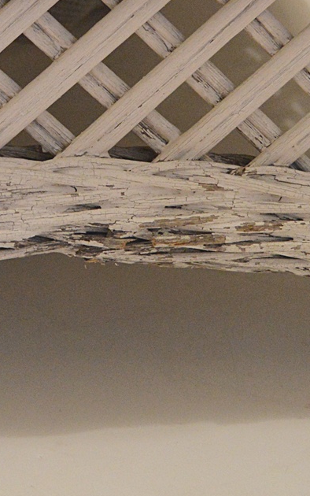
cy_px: 5
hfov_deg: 13.2
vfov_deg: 20.7
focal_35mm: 97
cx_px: -42
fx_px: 1311
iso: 1600
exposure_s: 1/60
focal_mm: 20
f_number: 3.5
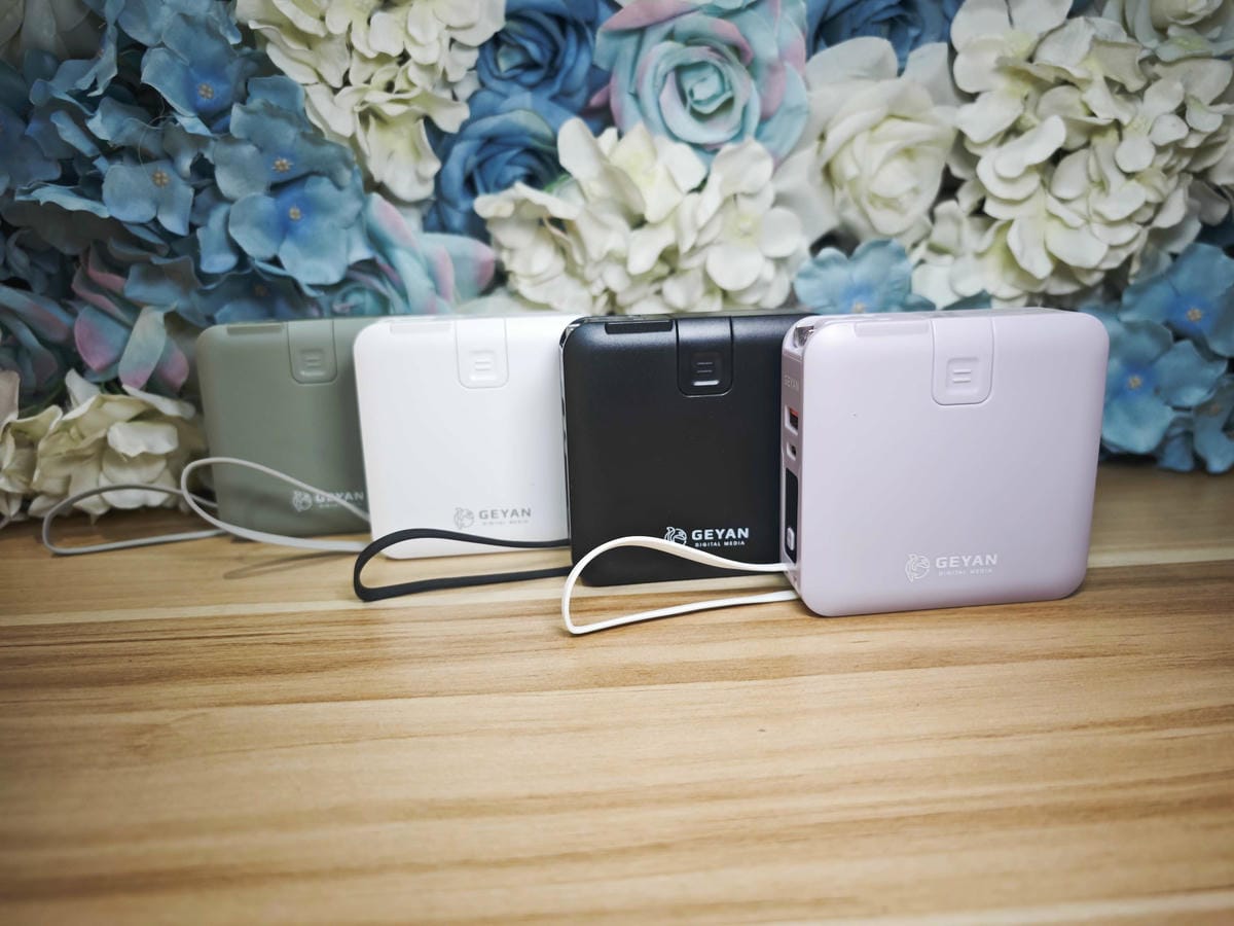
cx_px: 617
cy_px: 463
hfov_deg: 73.9
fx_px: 820
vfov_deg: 58.9
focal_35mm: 23
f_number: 2
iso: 400
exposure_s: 1/120
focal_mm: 8.72
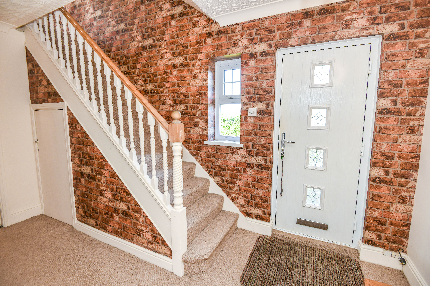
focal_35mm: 17
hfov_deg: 93.3
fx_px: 203
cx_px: 215
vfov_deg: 70.4
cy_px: 143
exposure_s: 1/60
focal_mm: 17
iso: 640
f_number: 5
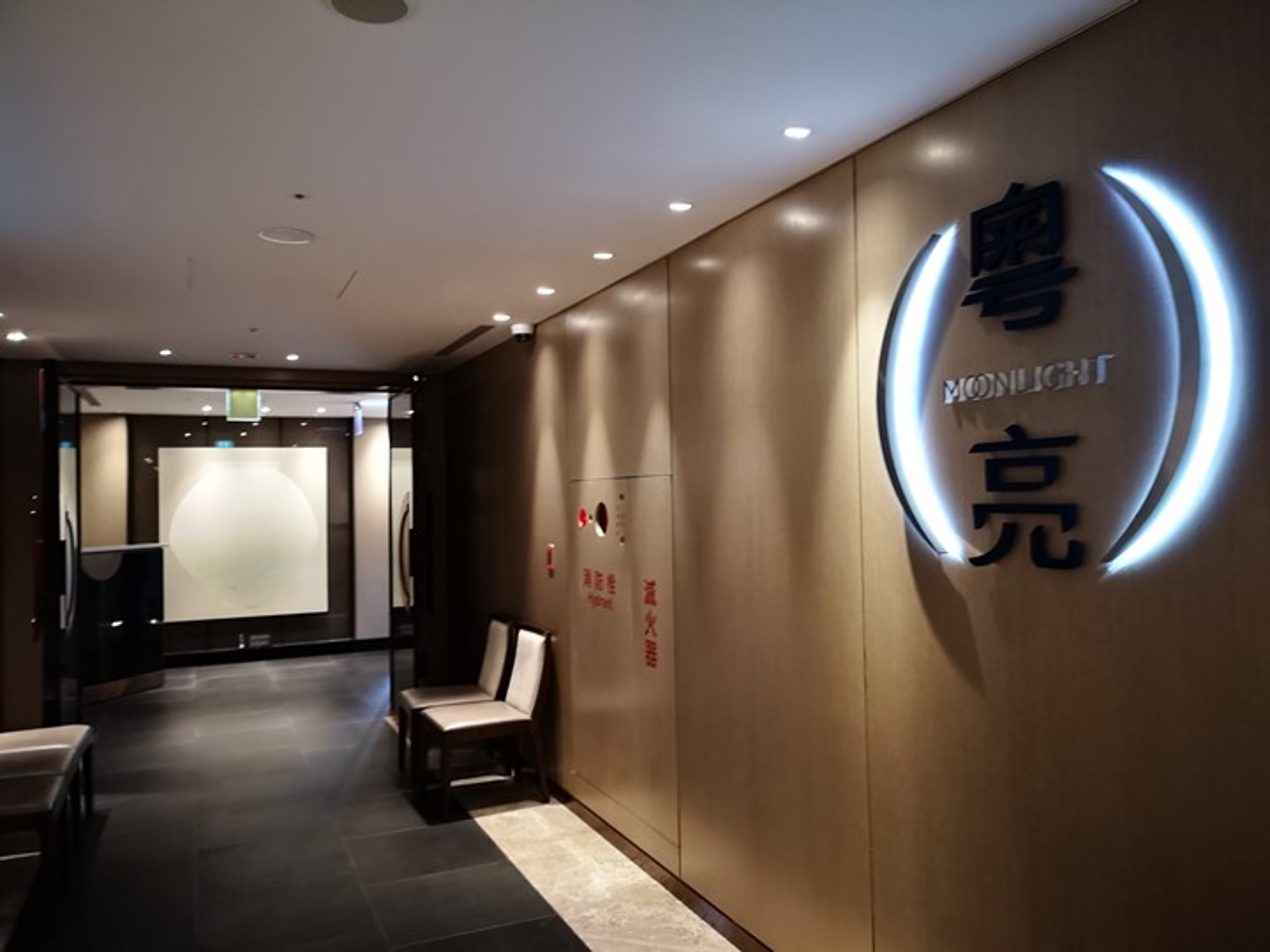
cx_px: 635
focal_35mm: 27
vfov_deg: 51.4
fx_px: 991
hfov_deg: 65.3
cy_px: 476
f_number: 1.8
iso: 320
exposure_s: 1/33.3
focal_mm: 3.95
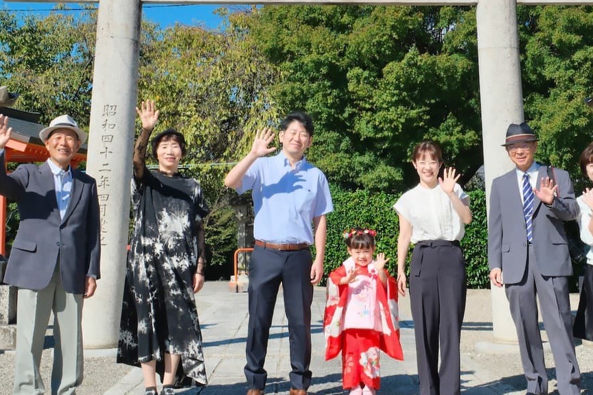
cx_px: 338
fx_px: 1071
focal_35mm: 65
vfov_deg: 20.8
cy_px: 103
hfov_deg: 30.9
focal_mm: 26.2
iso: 800
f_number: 9
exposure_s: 1/800
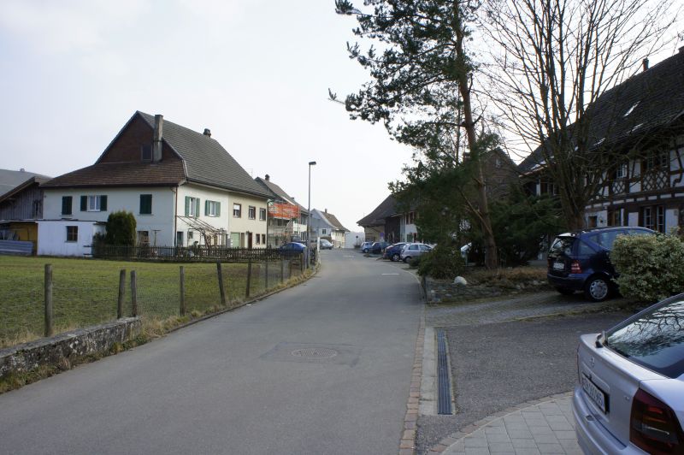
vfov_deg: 47.9
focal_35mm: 27
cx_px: 342
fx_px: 513
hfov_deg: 67.4
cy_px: 228
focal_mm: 18
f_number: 11
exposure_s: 1/125
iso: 200
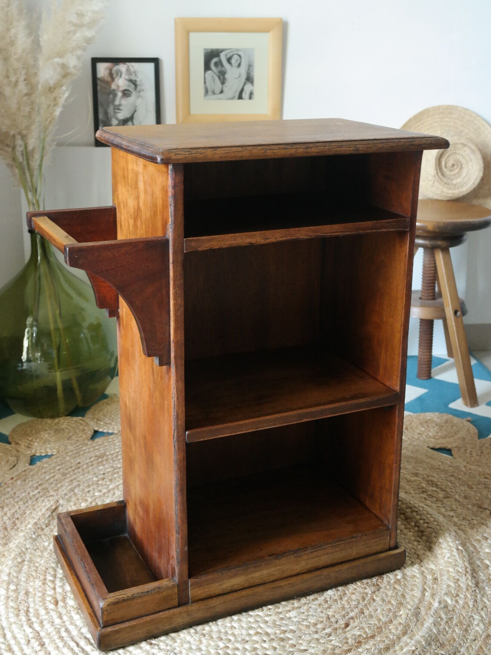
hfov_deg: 30.9
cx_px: 245
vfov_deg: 40.4
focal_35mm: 47
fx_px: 889
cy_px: 305
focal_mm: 28
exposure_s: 1/25
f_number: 5.6
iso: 1600
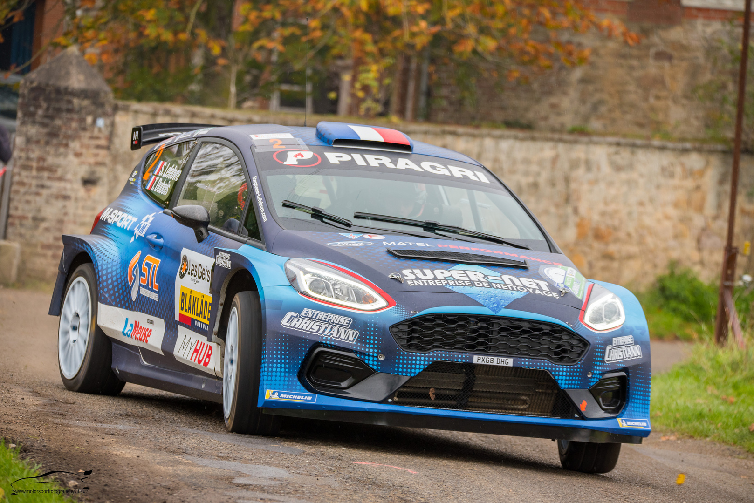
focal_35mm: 290
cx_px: 377
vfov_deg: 4.7
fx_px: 6076
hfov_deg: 7.1
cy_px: 252
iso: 640
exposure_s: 1/320
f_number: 7.1
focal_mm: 290
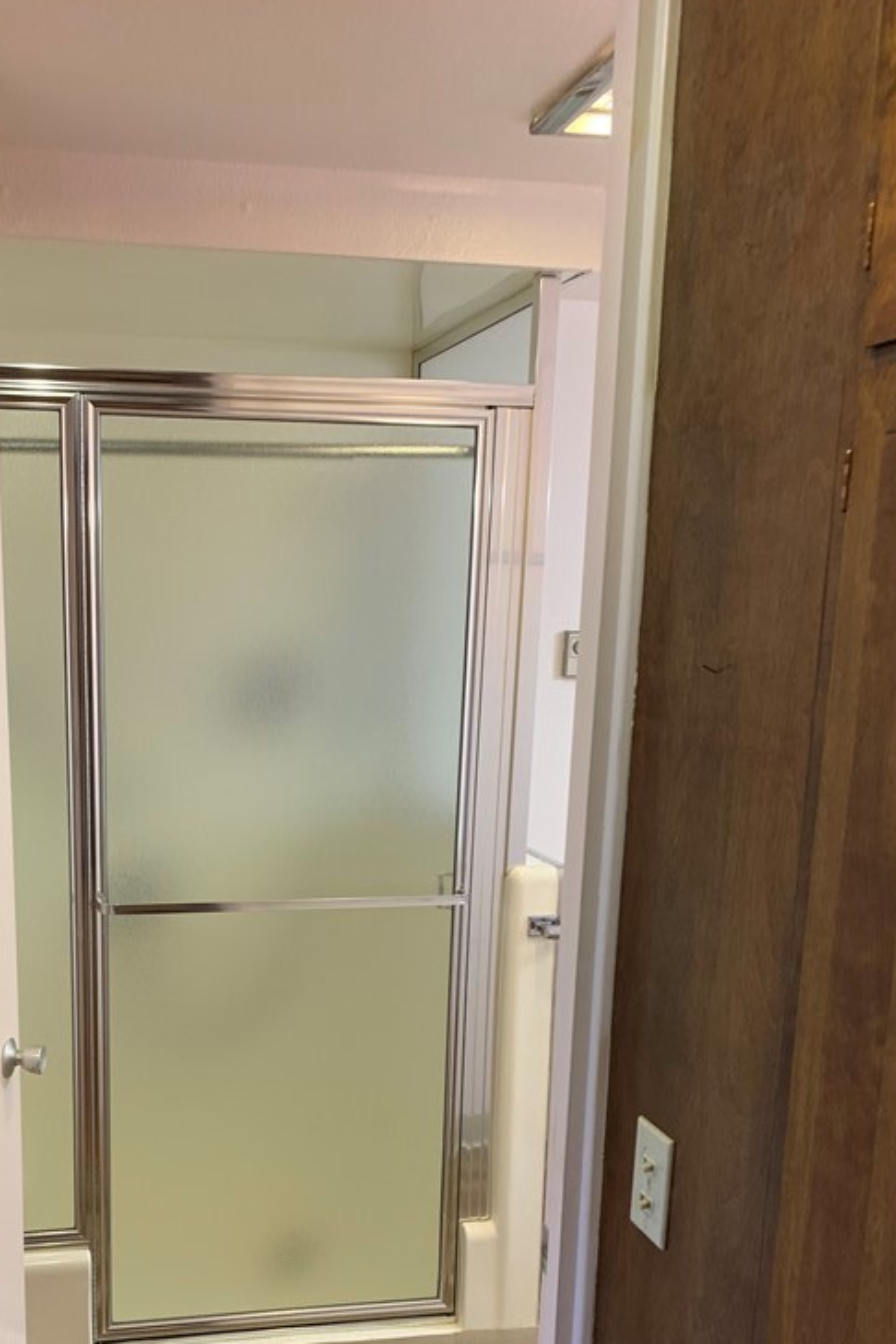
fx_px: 1419
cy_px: 929
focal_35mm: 38
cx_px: 267
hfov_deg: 34.6
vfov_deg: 49.5
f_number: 1.8
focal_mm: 4.25
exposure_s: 1/60
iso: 80
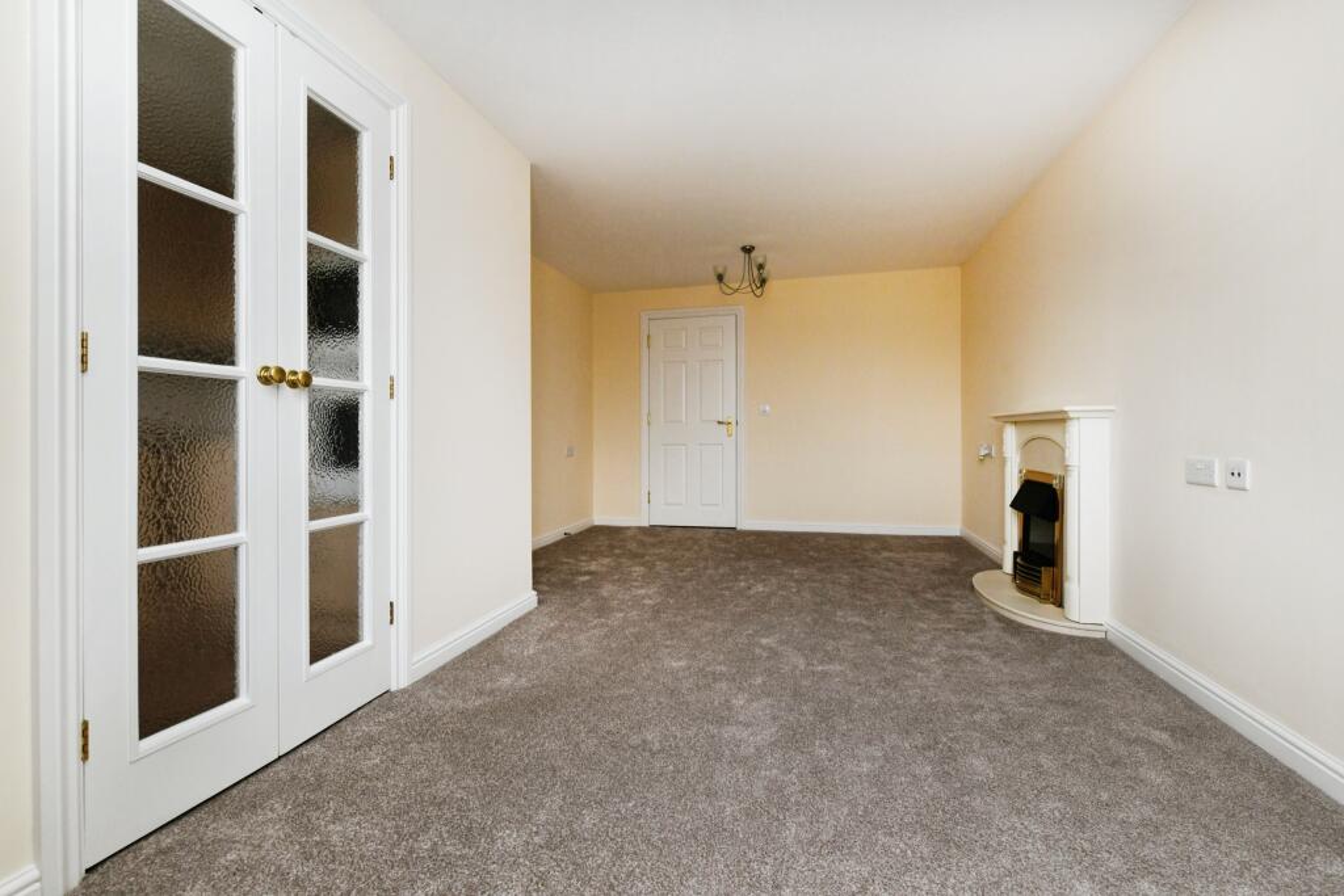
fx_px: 560
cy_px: 448
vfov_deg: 77.3
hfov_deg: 100.4
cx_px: 672
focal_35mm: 15
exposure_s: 1/60
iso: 800
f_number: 8
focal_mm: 15
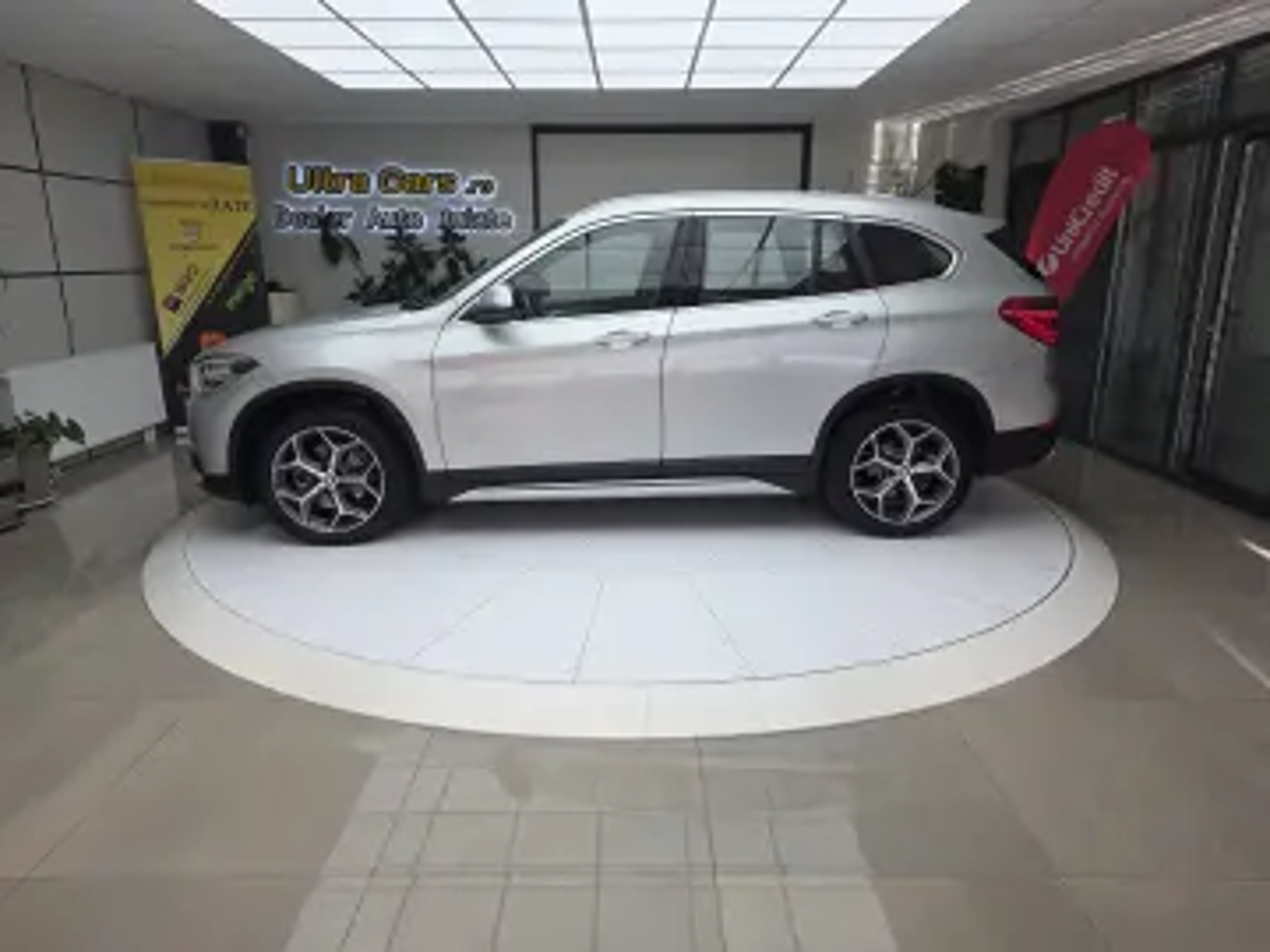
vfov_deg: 58.9
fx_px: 844
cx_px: 635
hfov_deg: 73.9
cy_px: 476
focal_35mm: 23
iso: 12
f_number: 1.7
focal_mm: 6.25
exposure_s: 1/128
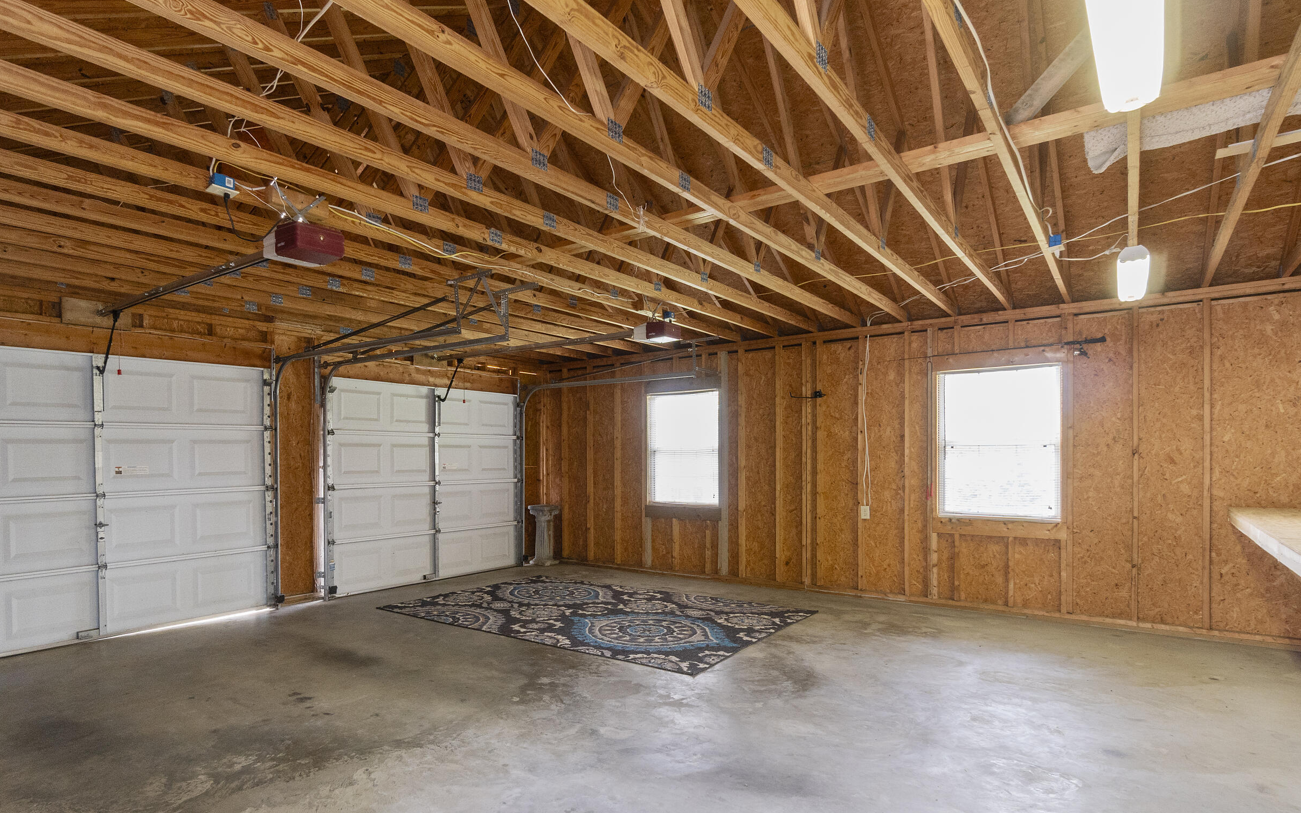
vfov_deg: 61.9
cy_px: 470
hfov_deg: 87.4
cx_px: 552
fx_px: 674
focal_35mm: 19
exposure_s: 1/13
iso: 800
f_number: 8
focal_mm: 10
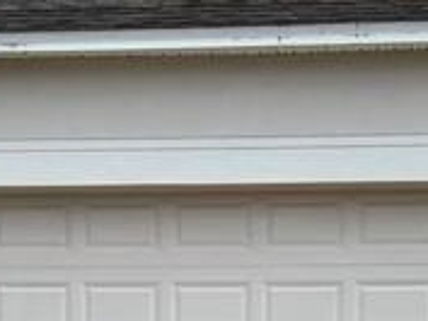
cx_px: 123
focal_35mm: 150
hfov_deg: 13.1
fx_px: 1856
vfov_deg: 9.5
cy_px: 533
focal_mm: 5.7
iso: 50
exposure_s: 1/2994
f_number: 1.5
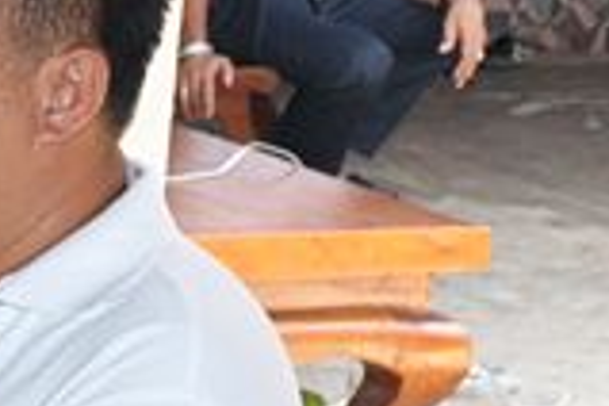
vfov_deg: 5.7
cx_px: -912
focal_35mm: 238
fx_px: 4026
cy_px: 590
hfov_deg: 7.9
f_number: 7.1
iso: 1600
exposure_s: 1/200
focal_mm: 28
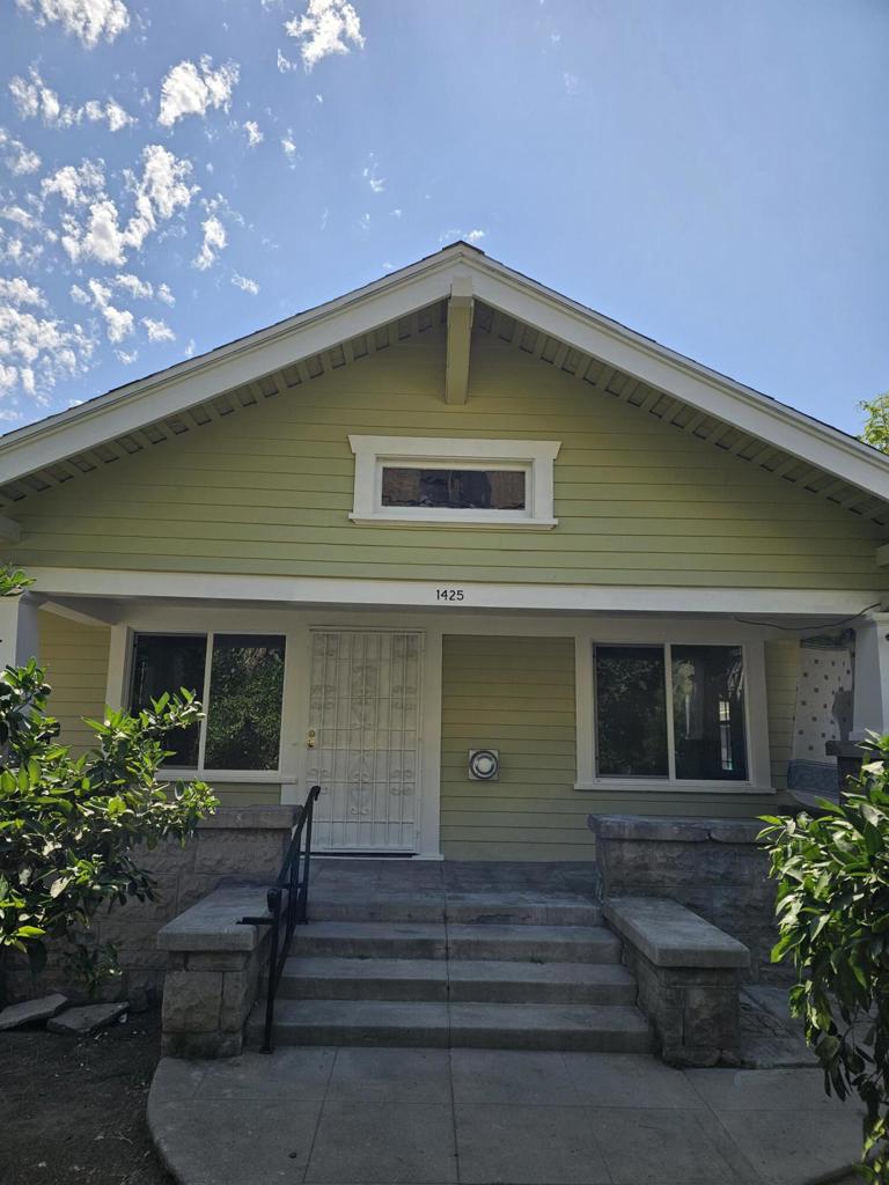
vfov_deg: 73.9
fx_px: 788
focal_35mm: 23
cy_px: 592
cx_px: 444
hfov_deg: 58.9
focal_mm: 6.3
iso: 10
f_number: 1.7
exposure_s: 1/650
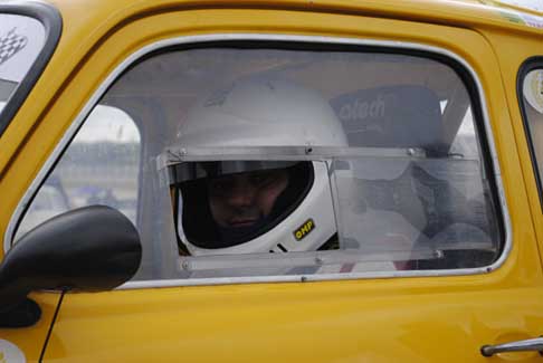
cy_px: 182
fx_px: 1245
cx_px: 272
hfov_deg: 24.6
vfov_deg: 16.6
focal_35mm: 82
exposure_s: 1/125
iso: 100
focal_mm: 55
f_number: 5.6
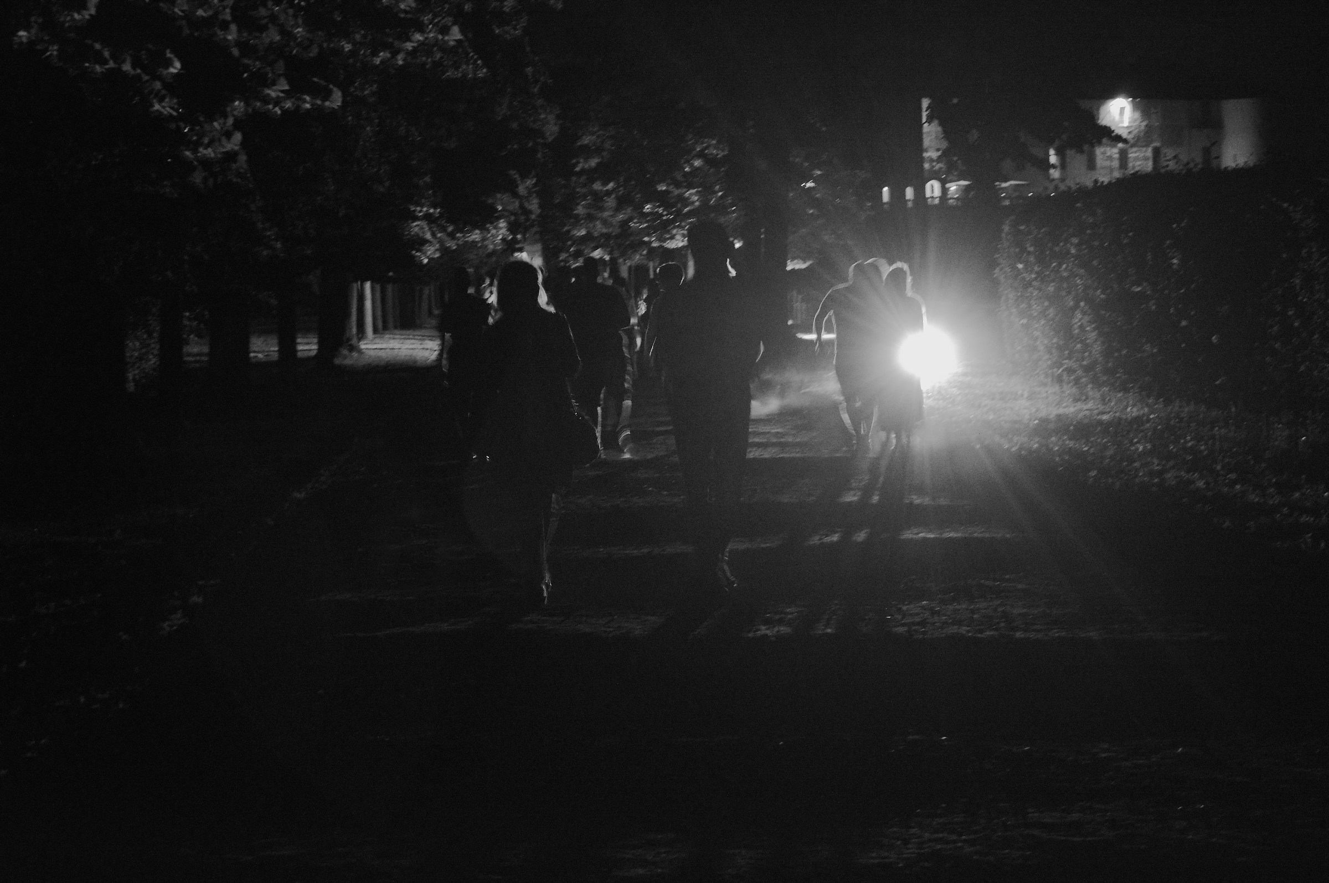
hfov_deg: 24.6
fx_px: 3042
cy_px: 442
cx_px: 664
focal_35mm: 82
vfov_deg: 16.5
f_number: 5.6
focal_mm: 55
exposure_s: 1/6
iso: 3200
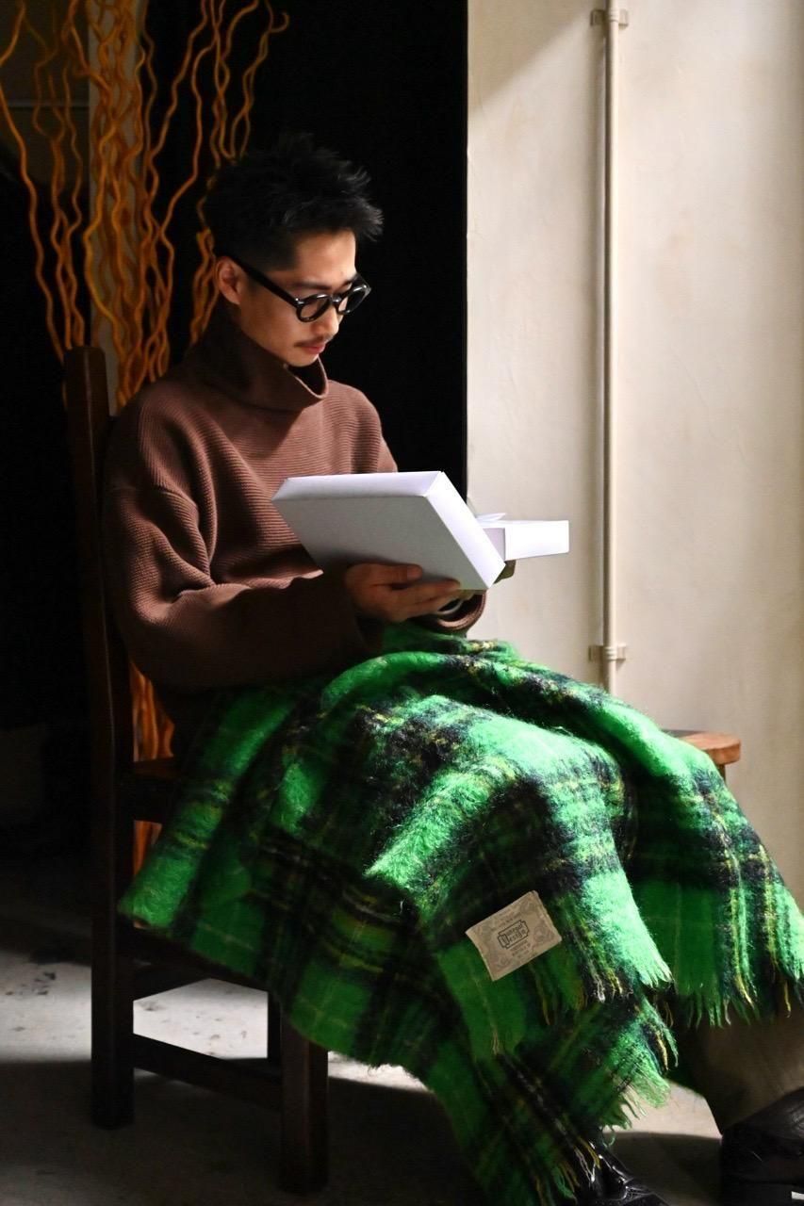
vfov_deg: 39.6
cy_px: 603
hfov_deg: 27.0
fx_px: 1675
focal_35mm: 50
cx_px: 402
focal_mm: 50
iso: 10000
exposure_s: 1/125
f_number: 5.6
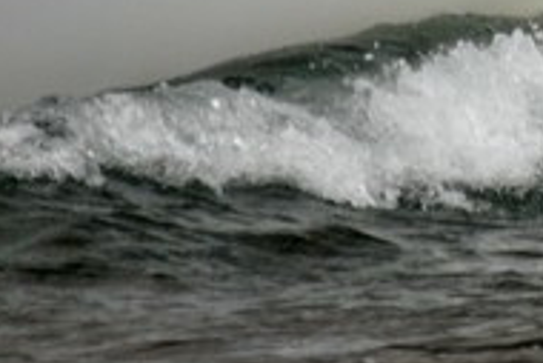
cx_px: 672
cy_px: -326
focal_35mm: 1414
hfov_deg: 1.5
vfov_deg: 1.0
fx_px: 21343
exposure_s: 1/500
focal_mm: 200
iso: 200
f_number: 5.6
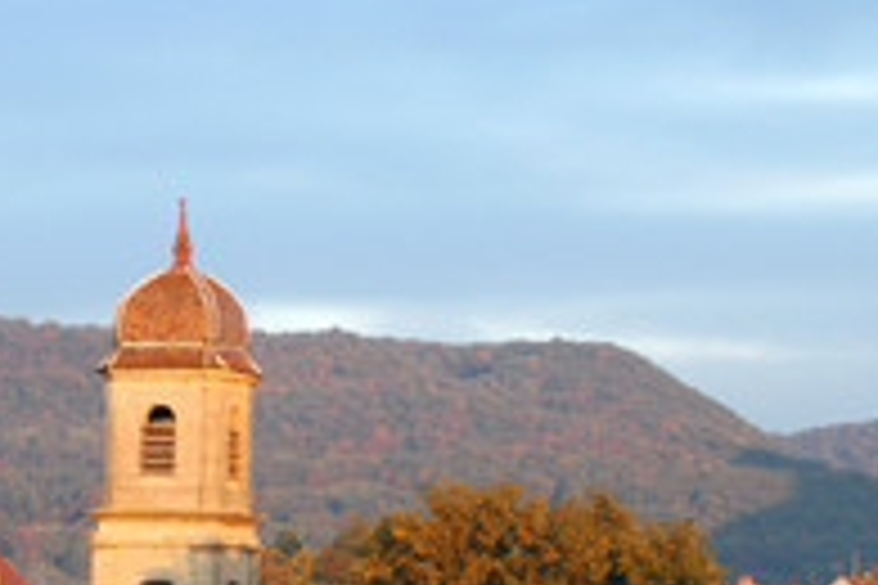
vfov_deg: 6.0
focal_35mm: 227
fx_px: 5536
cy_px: 549
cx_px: -16
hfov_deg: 9.0
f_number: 5.6
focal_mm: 70
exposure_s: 1/80
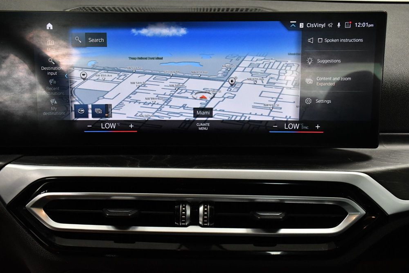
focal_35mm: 41
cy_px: 135
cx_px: 203
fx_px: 466
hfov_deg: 47.4
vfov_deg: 32.6
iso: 2500
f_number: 7.1
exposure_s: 1/200
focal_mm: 27
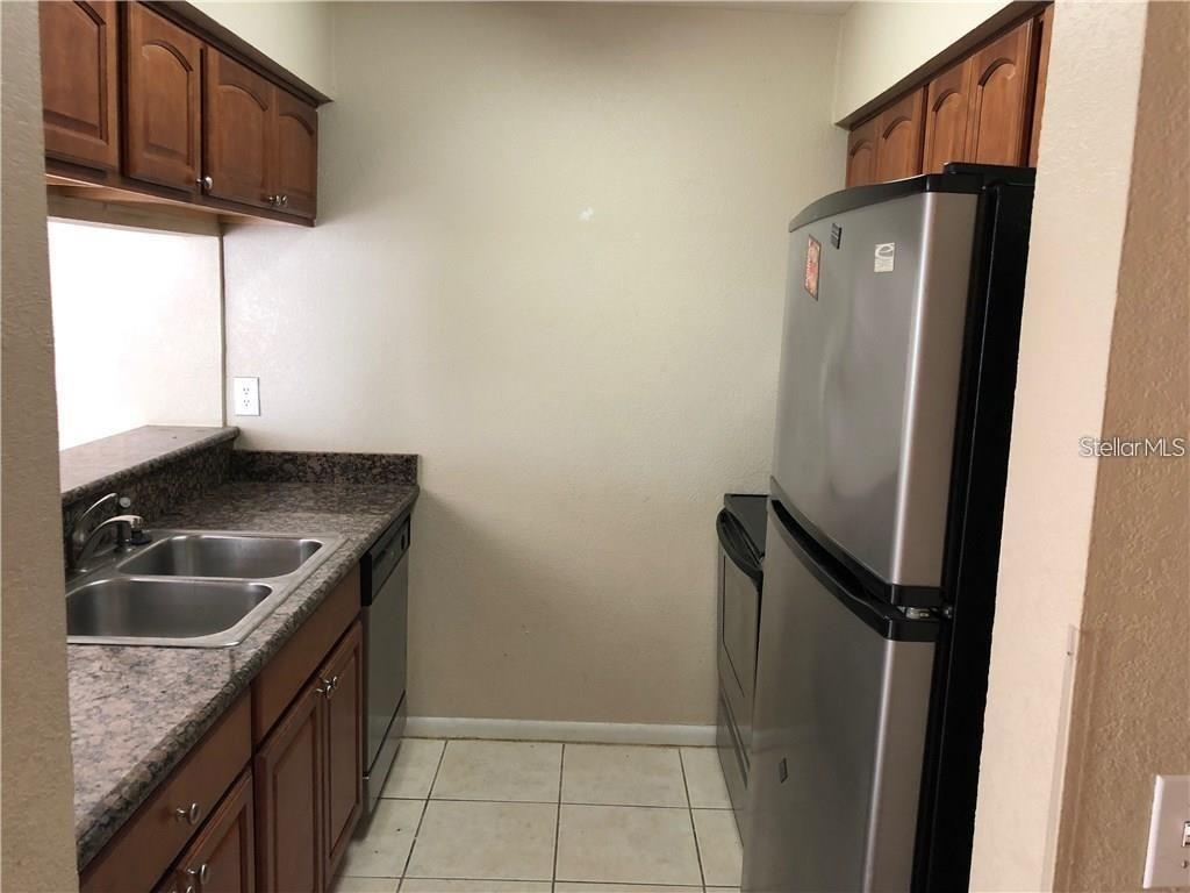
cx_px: 595
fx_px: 963
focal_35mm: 28
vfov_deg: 49.7
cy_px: 446
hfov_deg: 63.4
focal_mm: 4
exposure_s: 1/15
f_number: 1.8
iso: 50
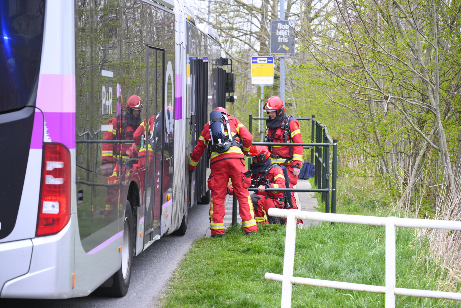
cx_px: 230
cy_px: 154
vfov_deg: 12.5
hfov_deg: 18.6
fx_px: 1409
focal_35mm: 110
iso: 1600
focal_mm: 110
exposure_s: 1/320
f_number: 5
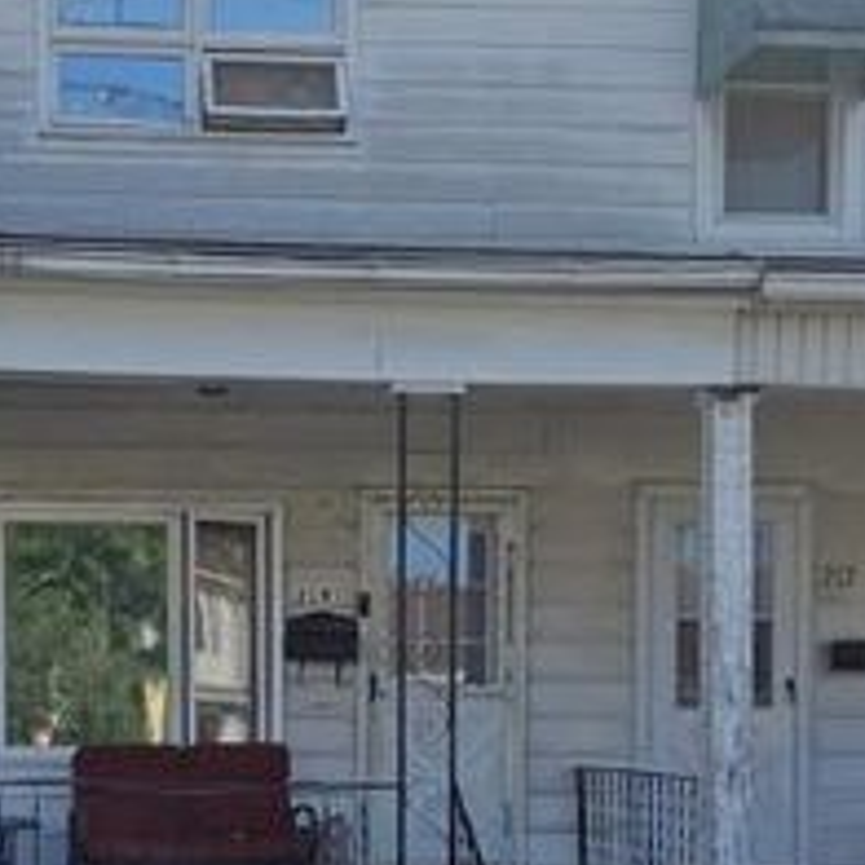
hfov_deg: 24.7
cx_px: 203
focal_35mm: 69
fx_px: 1951
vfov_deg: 24.4
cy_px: 761
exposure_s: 1/1751
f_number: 1.8
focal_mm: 5.4
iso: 25
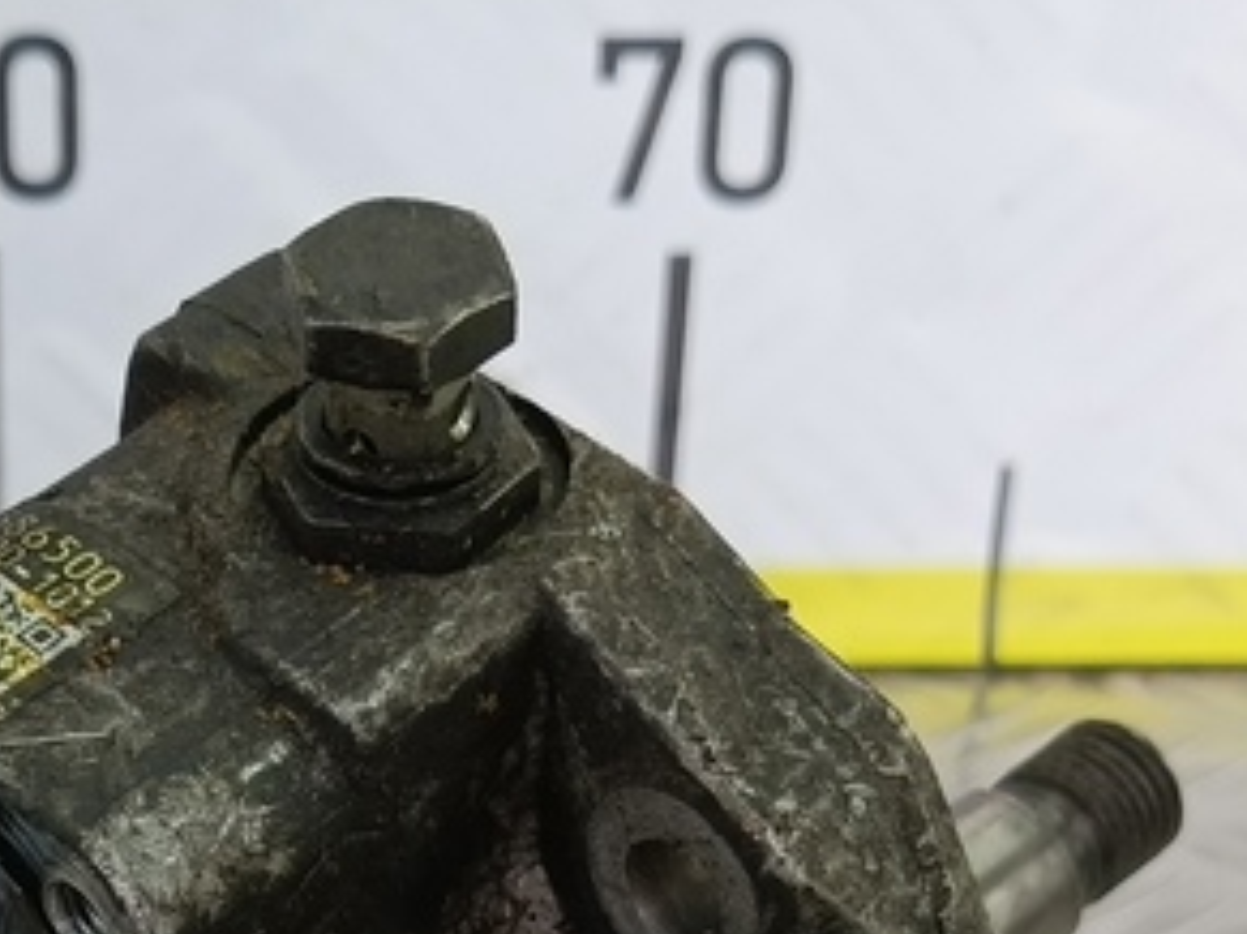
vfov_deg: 14.3
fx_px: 3421
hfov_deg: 20.3
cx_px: 141
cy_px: 1478
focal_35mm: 95
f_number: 1.6
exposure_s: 1/50
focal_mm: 4.11
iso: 90
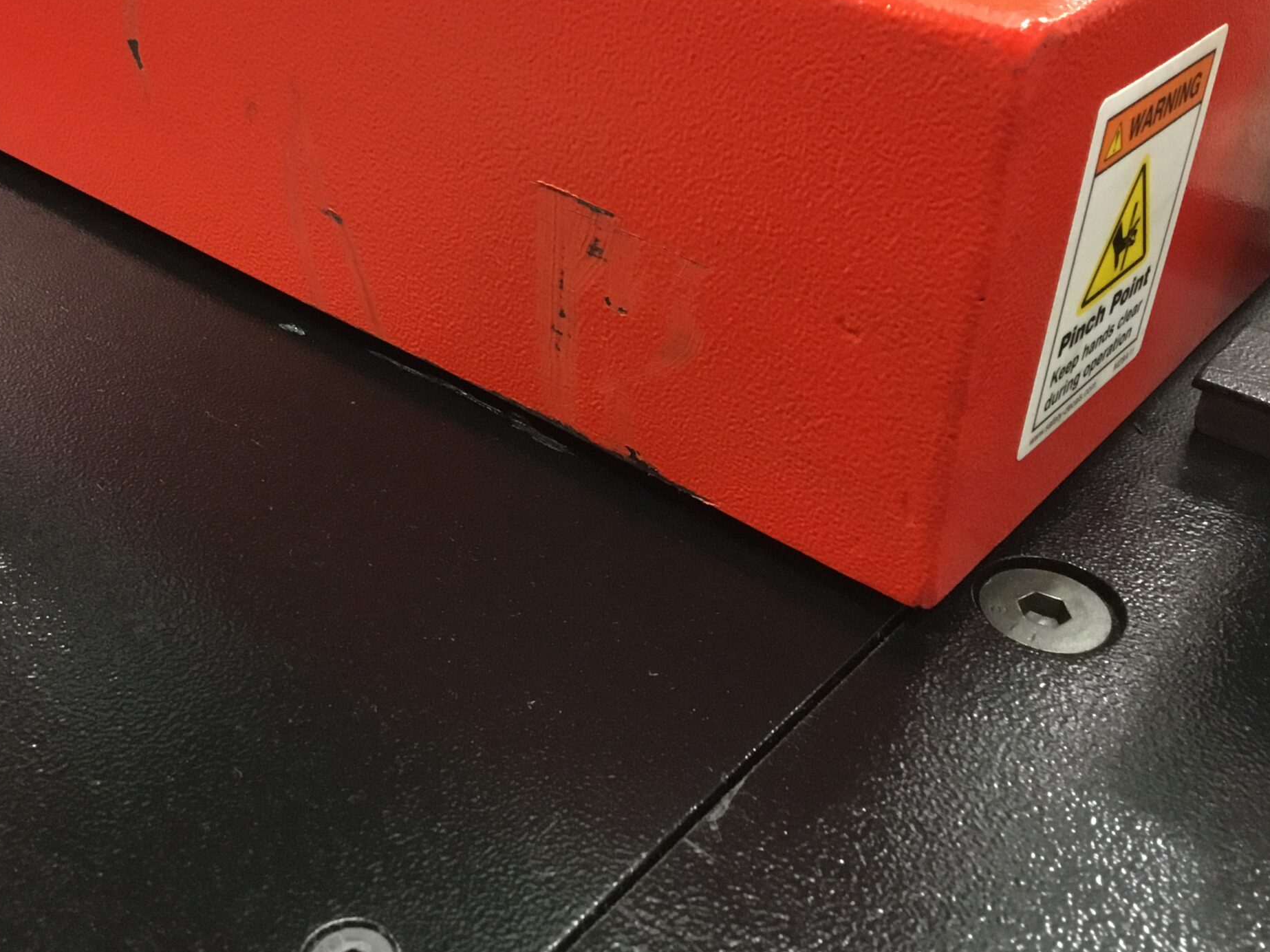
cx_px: 563
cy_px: 345
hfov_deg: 43.8
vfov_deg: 33.4
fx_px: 1577
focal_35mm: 43
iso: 200
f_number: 2.4
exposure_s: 1/17
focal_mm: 3.3
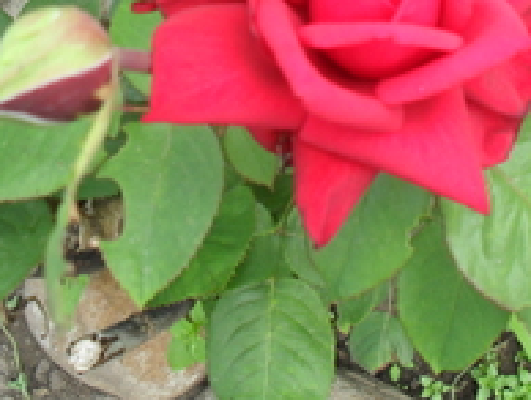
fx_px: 1244
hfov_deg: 23.9
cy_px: 44
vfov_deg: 18.0
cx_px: 367
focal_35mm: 81
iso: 100
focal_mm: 6.3
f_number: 3.2
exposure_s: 1/180
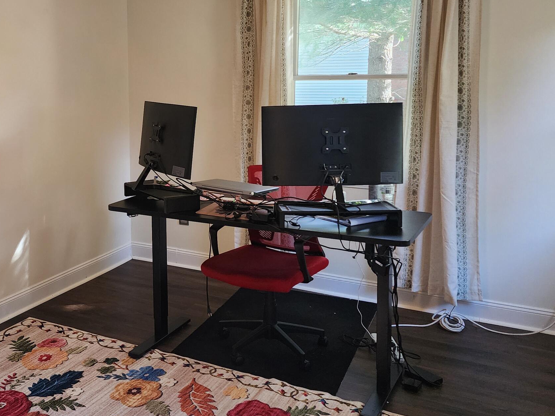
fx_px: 657
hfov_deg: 44.0
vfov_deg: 34.9
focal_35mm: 41
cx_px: 126
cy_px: 144
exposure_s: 1/120
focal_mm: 6.4
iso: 250
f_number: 1.8
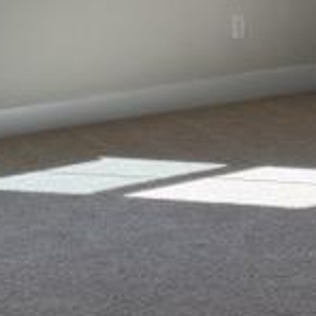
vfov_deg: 18.7
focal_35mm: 92
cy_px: 56
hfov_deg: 18.9
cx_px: 141
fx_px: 950
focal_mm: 6.76
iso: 80
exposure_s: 1/296
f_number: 1.78
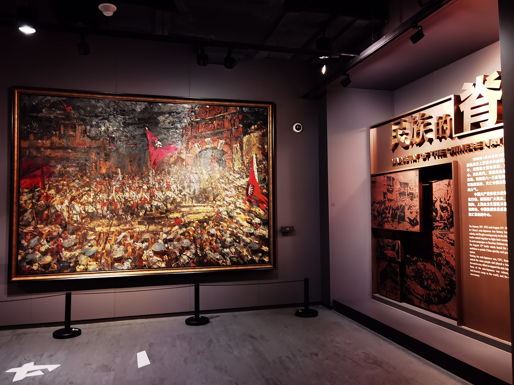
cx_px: 257
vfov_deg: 51.4
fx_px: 401
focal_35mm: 27
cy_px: 192
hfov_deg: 65.3
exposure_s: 1/30
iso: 500
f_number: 1.9
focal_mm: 6.71
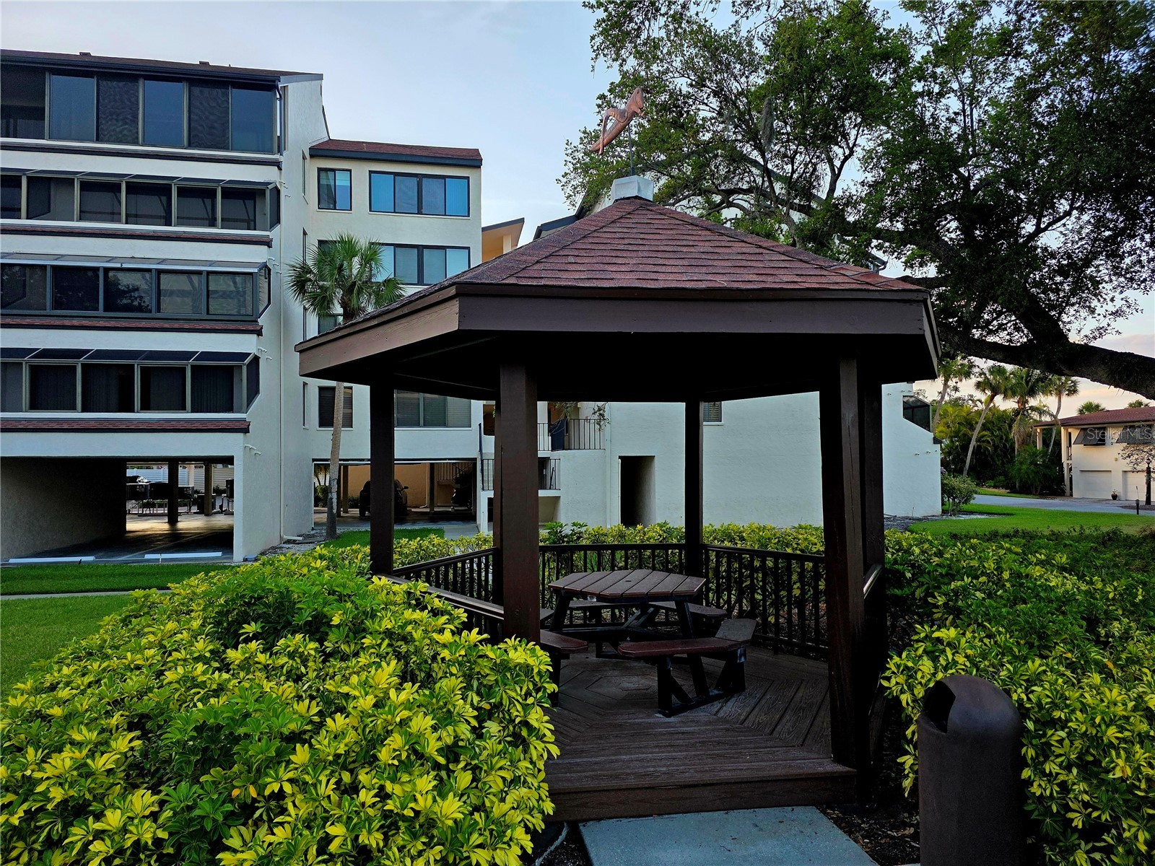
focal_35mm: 23
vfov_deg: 58.9
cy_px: 433
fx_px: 767
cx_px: 578
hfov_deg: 73.9
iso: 50
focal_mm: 6.3
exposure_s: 1/182
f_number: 1.7
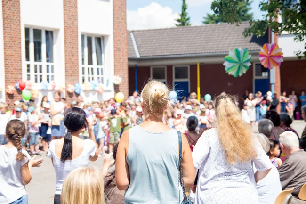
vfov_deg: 22.6
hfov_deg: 33.4
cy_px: 102
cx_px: 153
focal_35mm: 60
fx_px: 510
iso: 100
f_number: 3.2
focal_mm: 40
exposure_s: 1/400
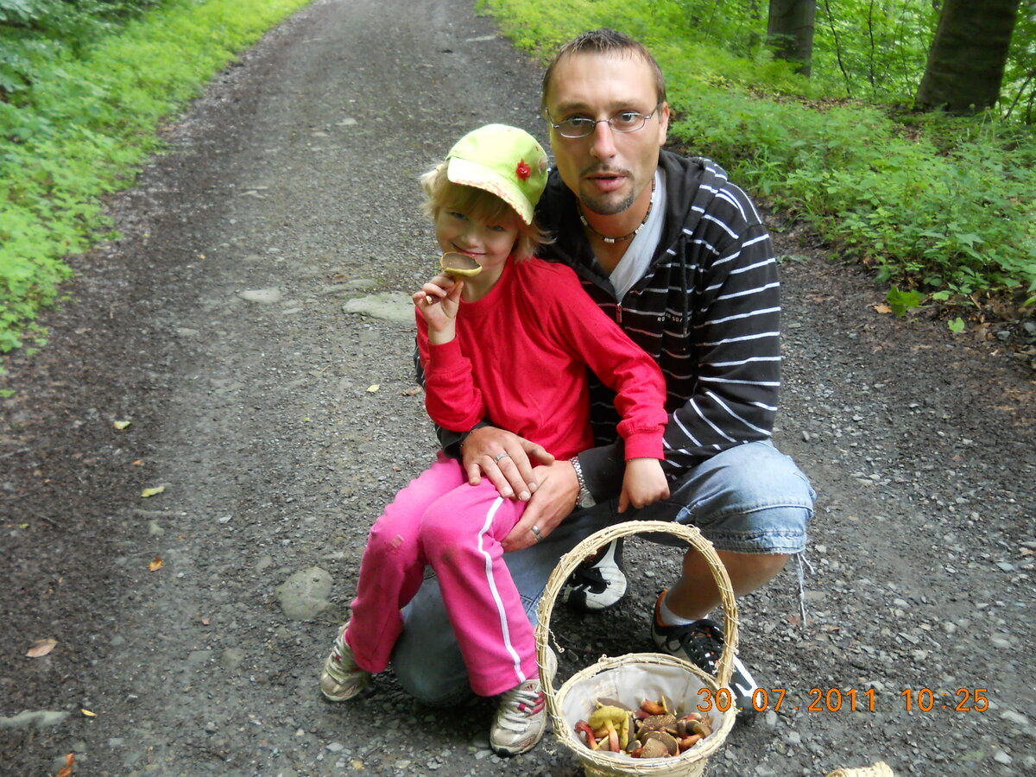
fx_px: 1227
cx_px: 518
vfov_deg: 35.1
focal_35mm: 41
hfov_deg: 45.8
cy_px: 388
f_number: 3.1
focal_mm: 6.72
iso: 250
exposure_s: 1/30
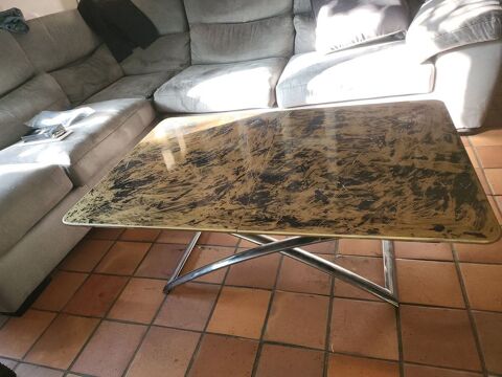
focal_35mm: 24
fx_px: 348
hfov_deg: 71.6
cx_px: 251
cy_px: 188
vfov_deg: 56.8
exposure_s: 1/50
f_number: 1.8
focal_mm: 5
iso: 125
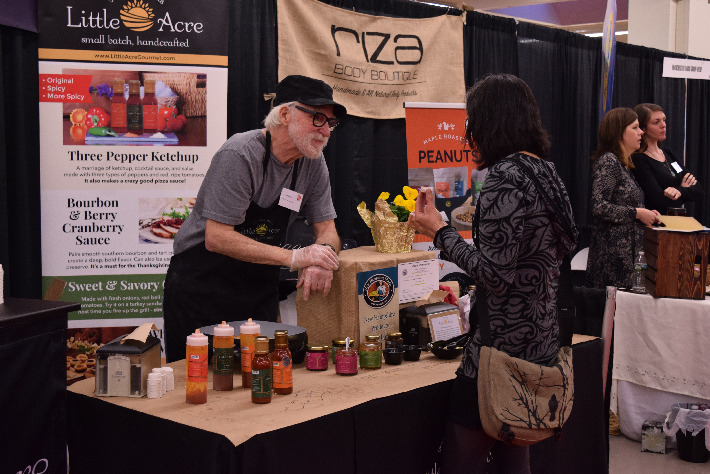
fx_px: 1006
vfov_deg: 26.5
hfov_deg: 38.9
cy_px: 237
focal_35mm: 51
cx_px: 355
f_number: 5.6
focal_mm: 34
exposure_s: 1/60
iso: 800
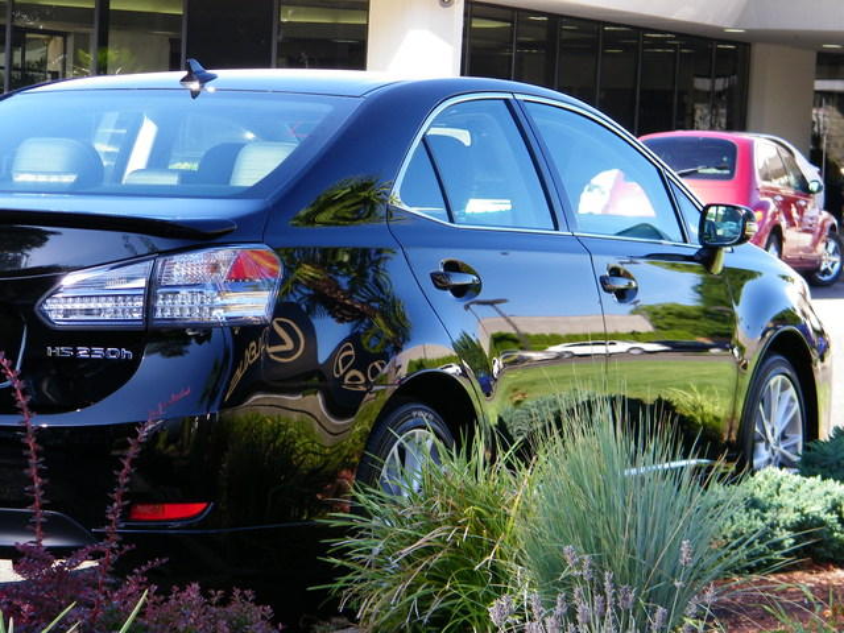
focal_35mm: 106
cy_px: 316
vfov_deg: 14.0
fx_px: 2584
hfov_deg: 18.5
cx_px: 422
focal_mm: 19
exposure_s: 1/80
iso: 80
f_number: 4.7
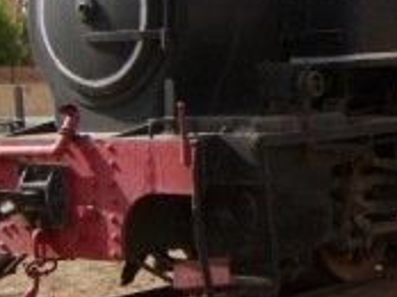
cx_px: 463
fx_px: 916
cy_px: 5
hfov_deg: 22.7
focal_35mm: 80
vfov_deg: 18.0
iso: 71
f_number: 6.7
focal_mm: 8.13
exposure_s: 1/250
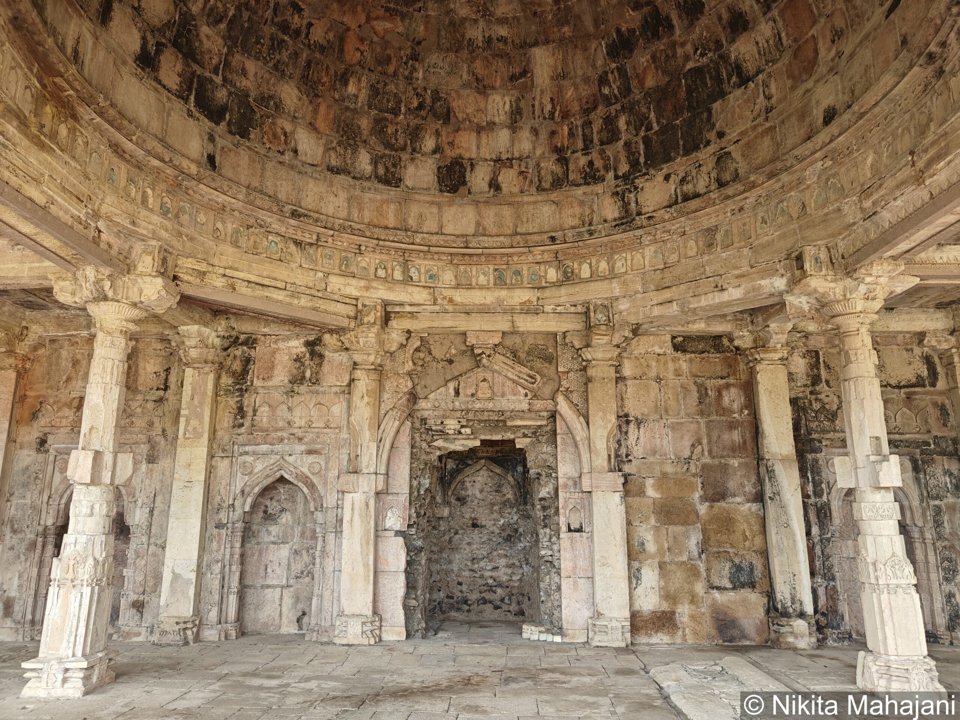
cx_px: 480
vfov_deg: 56.8
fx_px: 666
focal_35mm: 24
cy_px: 360
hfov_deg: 71.6
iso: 64
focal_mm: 5.59
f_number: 1.8
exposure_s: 1/100
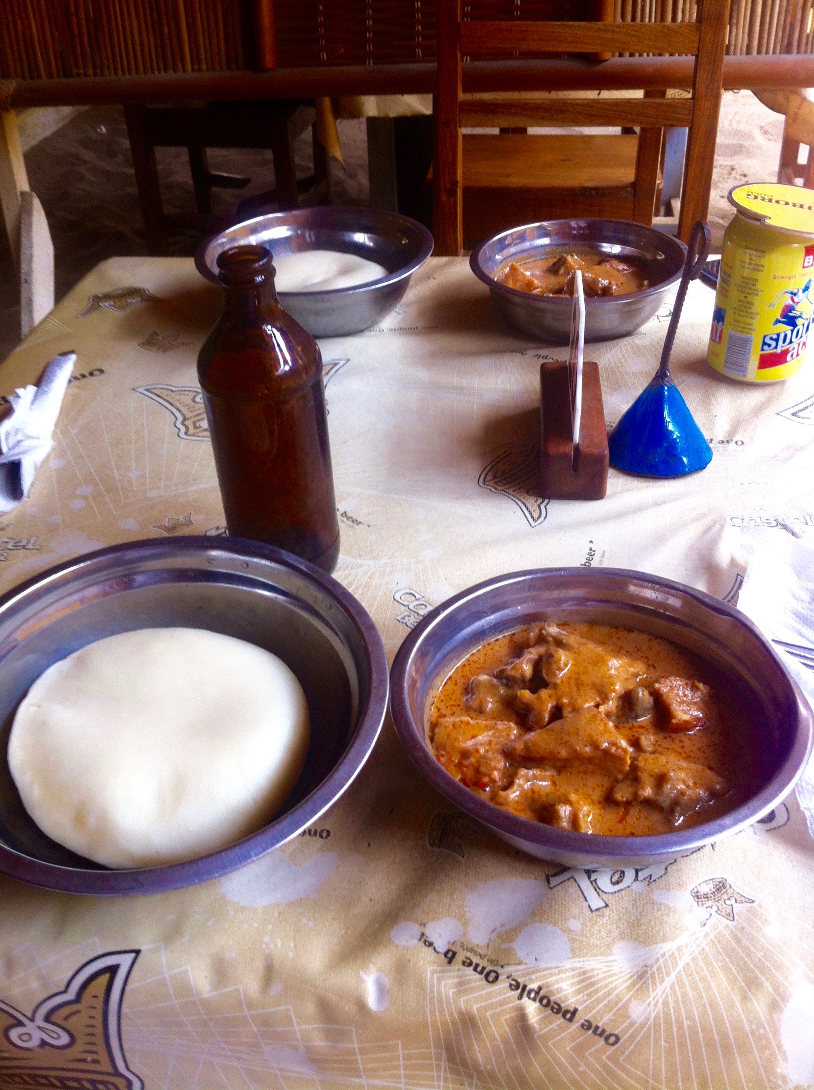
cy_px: 545
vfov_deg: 52.7
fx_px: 1100
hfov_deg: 40.6
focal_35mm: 35
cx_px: 407
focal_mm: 3.85
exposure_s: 1/20
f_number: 2.8
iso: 80
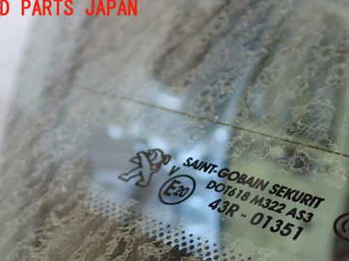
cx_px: 252
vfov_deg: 22.9
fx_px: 635
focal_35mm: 63
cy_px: 214
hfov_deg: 30.3
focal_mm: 6.83
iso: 800
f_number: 2.7
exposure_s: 1/20
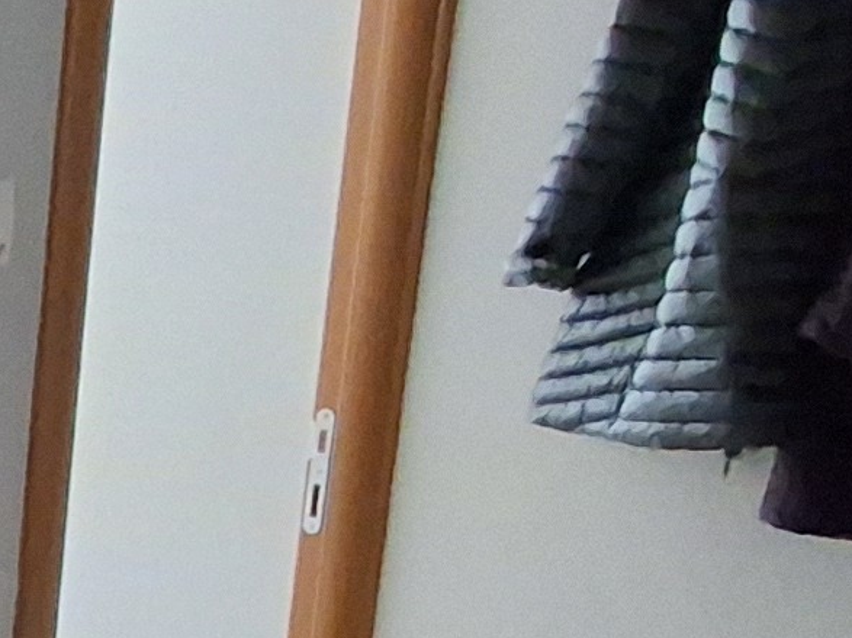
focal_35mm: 89
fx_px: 2190
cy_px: 725
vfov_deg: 16.1
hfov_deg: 16.6
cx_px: -849
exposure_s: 1/30
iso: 500
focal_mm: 1.64
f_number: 2.2
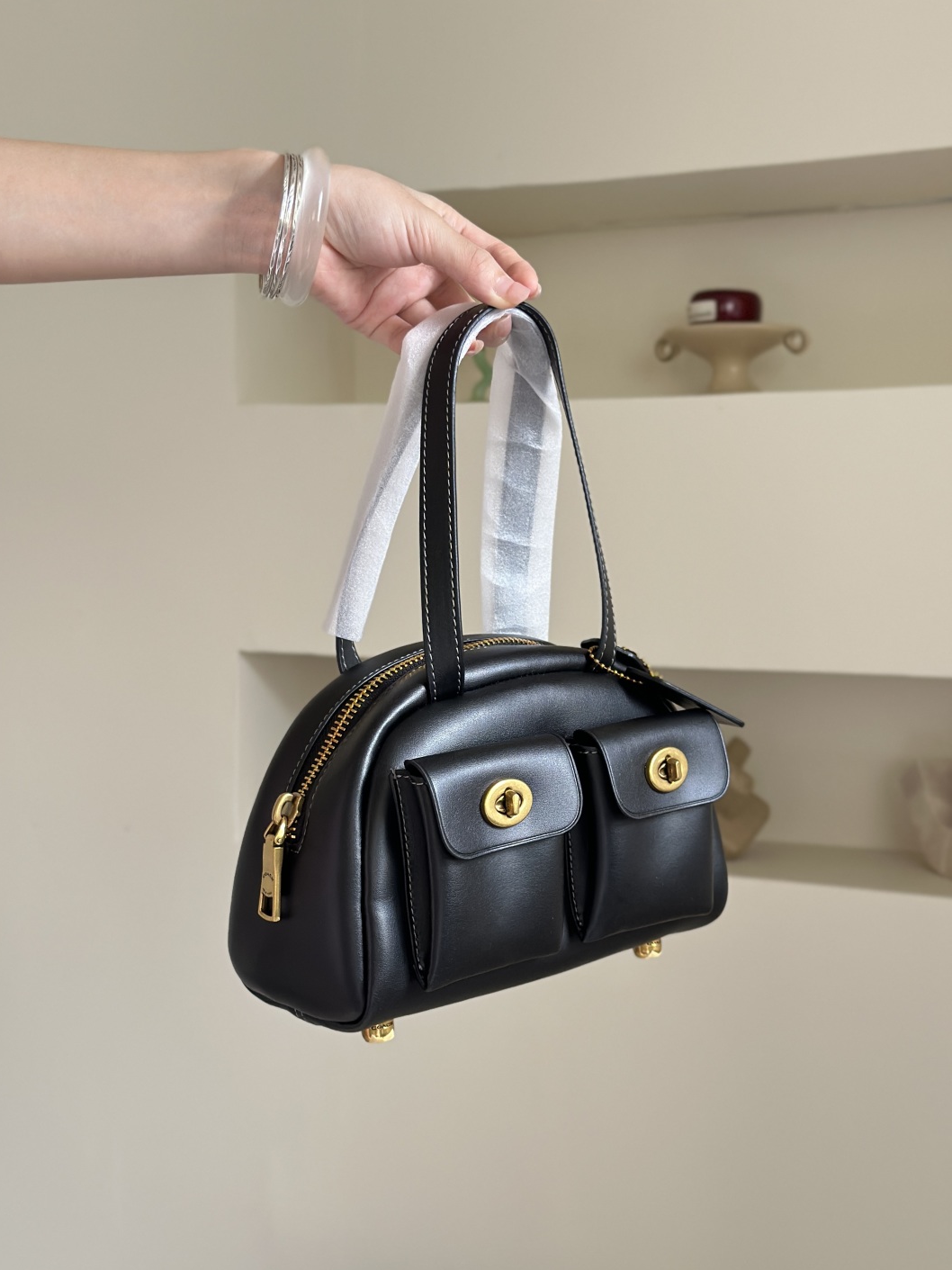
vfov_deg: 38.9
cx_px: 473
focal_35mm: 49
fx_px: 1797
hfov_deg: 29.7
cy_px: 646
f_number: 1.78
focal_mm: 6.86
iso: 250
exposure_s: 1/60
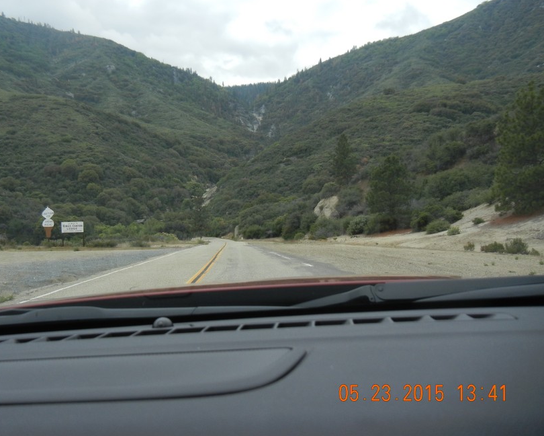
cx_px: 206
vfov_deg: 40.1
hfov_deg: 48.6
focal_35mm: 37
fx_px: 596
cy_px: 188
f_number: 3.5
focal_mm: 5.4
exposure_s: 1/856
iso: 160
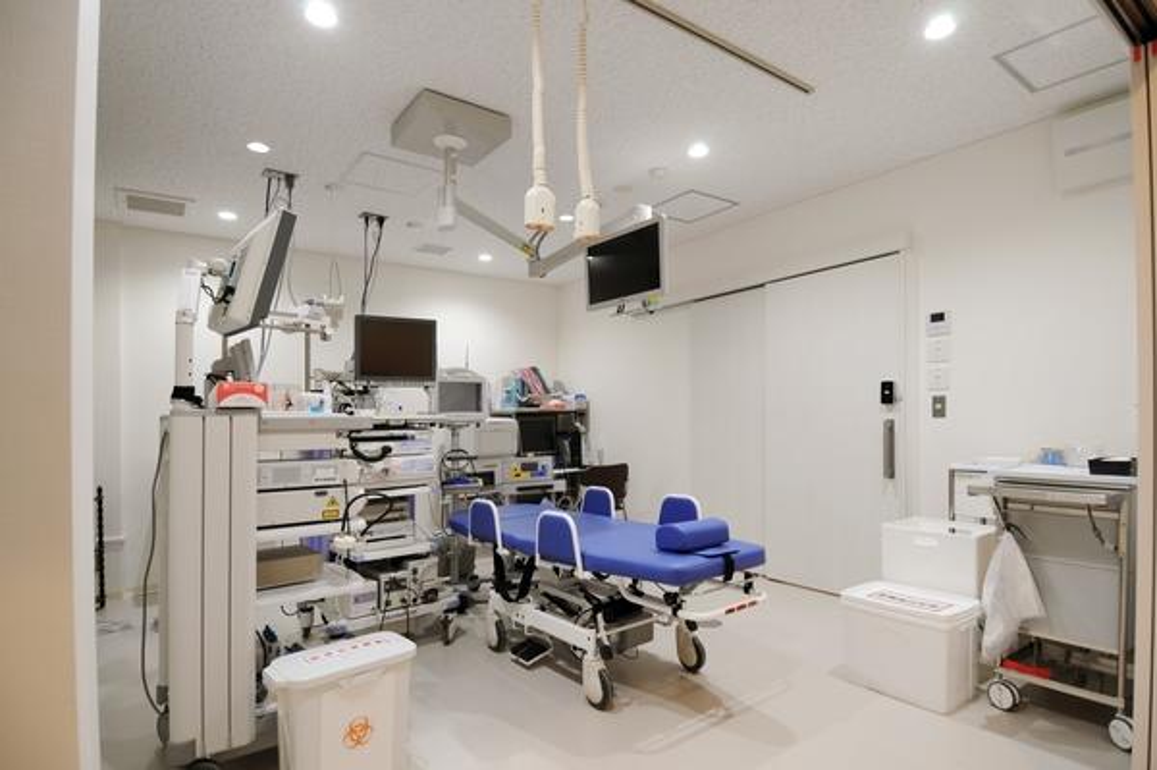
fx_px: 578
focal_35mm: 18
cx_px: 578
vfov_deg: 67.3
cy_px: 385
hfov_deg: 90.0
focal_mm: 12
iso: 200
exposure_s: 1/30
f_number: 4
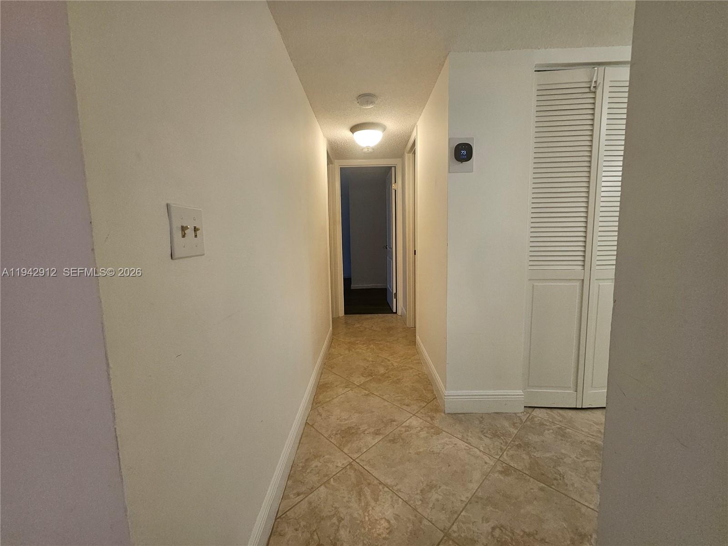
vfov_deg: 89.9
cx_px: 364
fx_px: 273
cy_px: 273
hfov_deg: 106.2
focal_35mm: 13
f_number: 2.2
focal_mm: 1.74
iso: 200
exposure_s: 1/60
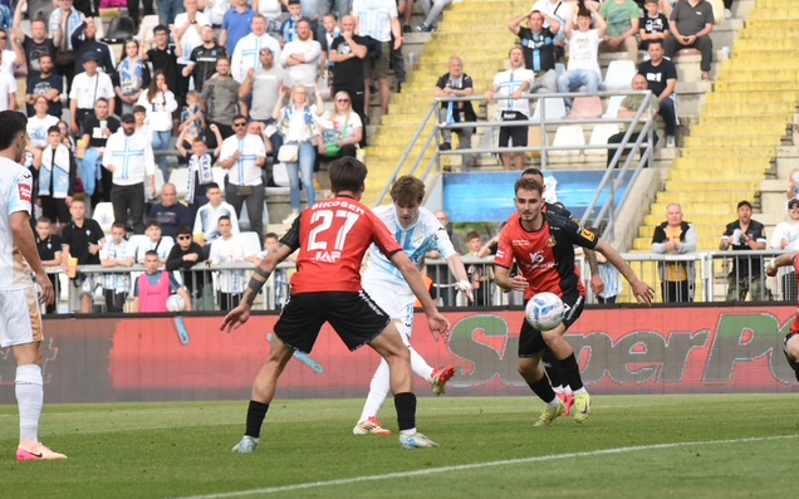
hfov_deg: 6.8
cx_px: 398
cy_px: 250
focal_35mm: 308
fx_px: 6704
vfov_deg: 4.3
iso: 5000
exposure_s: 1/1600
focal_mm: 300
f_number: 13
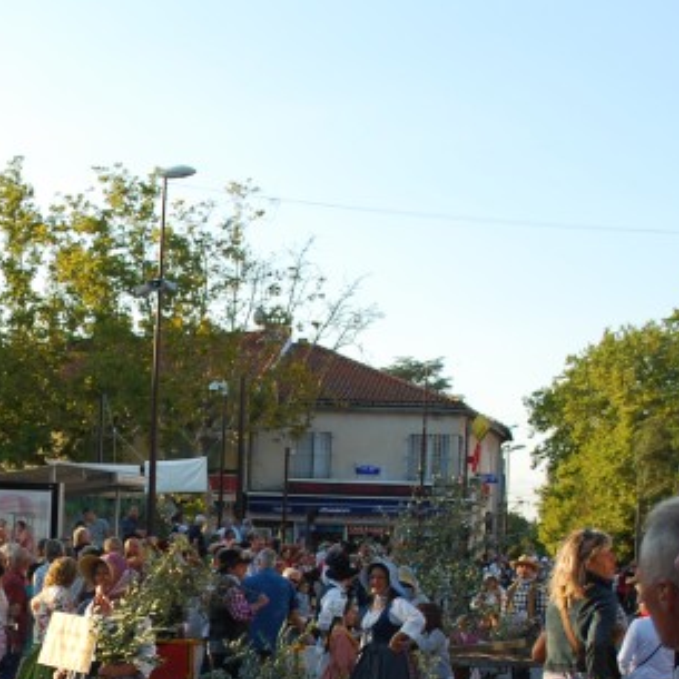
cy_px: 596
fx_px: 1931
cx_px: -4
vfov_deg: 19.6
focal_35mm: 87
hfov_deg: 19.4
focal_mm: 26
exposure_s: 1/125
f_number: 5.6
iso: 110
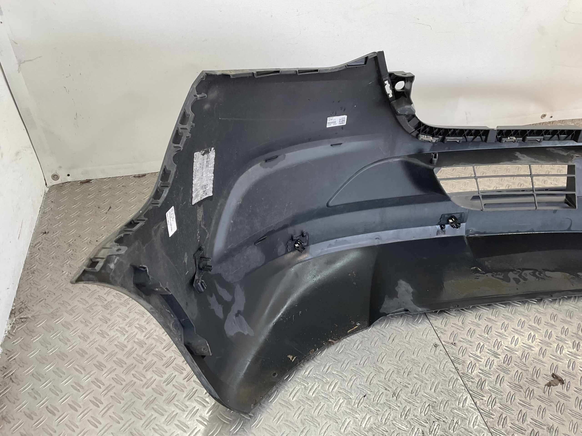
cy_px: 218
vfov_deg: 48.2
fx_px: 488
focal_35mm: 29
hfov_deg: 61.7
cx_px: 291
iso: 25
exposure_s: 1/100
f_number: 1.8
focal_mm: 3
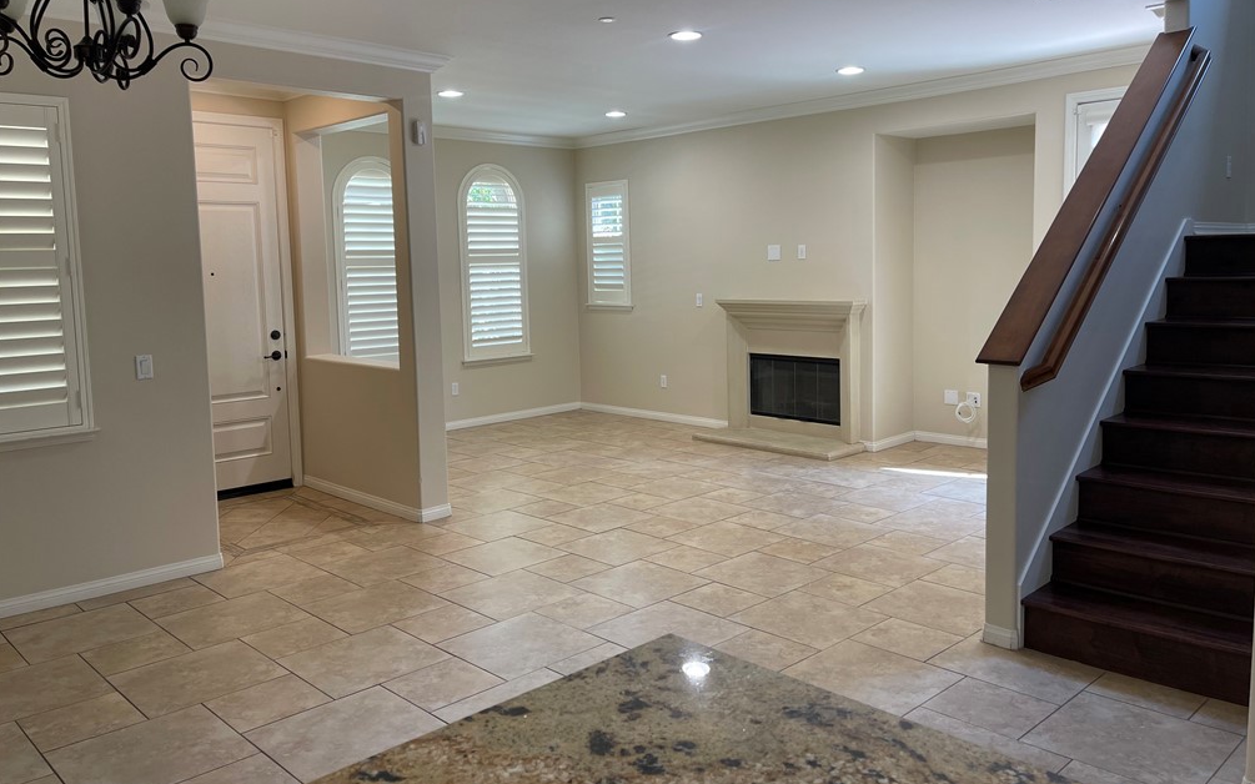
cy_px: 343
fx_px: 923
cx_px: 632
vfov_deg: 45.9
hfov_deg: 68.4
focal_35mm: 27
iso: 64
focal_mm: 5.1
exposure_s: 1/60
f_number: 1.6
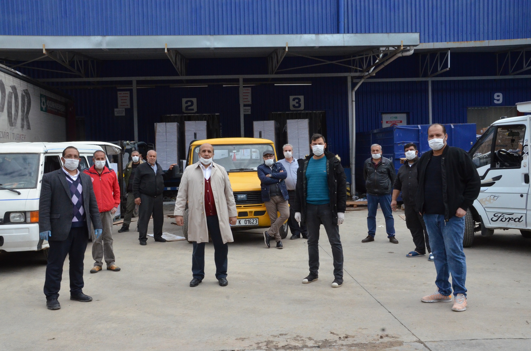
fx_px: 552
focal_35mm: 38
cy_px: 176
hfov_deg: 51.4
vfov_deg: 35.3
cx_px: 266
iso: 2000
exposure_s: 1/800
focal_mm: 25
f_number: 14
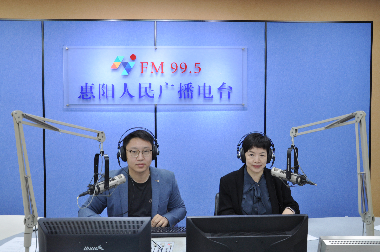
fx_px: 348
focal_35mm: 33
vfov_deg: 39.9
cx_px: 190
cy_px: 126
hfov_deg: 57.3
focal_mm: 22
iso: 200
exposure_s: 1/30
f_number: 5.6
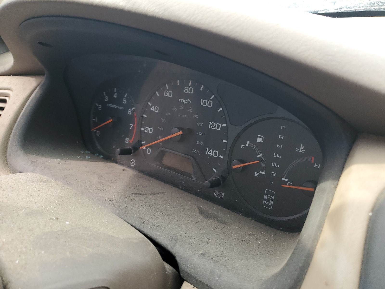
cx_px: 192
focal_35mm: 26
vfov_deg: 53.1
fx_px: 289
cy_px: 144
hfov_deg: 67.3
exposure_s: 1/143
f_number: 1.5
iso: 50
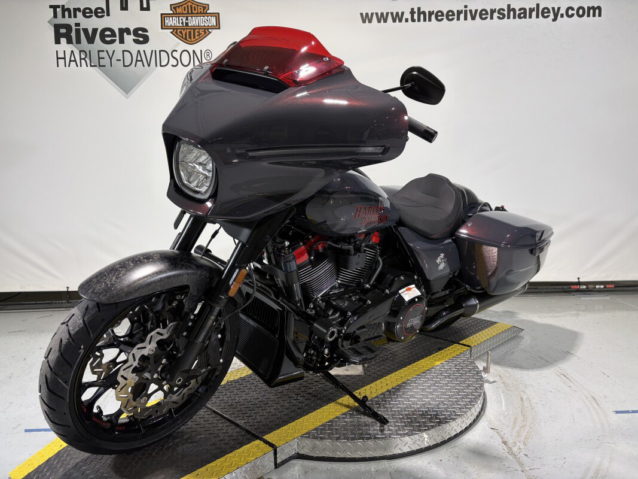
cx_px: 319
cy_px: 240
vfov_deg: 53.1
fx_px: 479
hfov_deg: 67.3
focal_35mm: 26
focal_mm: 5.96
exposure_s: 1/120
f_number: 1.6
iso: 50
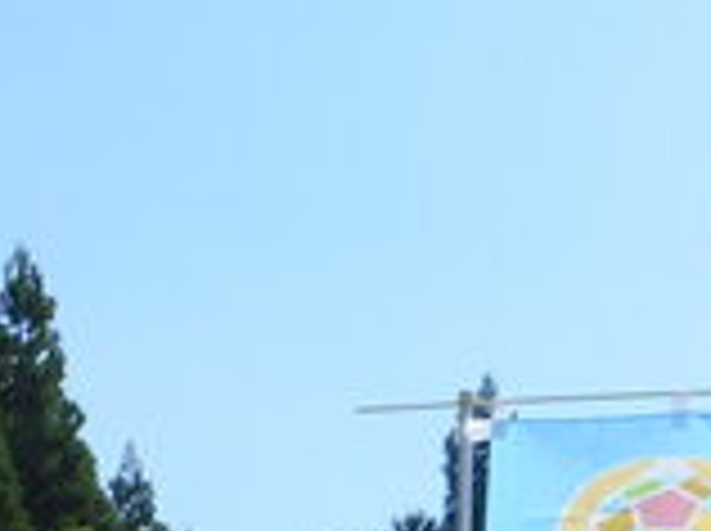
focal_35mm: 138
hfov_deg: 14.1
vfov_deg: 10.1
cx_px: -14
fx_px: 2830
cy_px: 954
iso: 80
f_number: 4.2
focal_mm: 6
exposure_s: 1/400
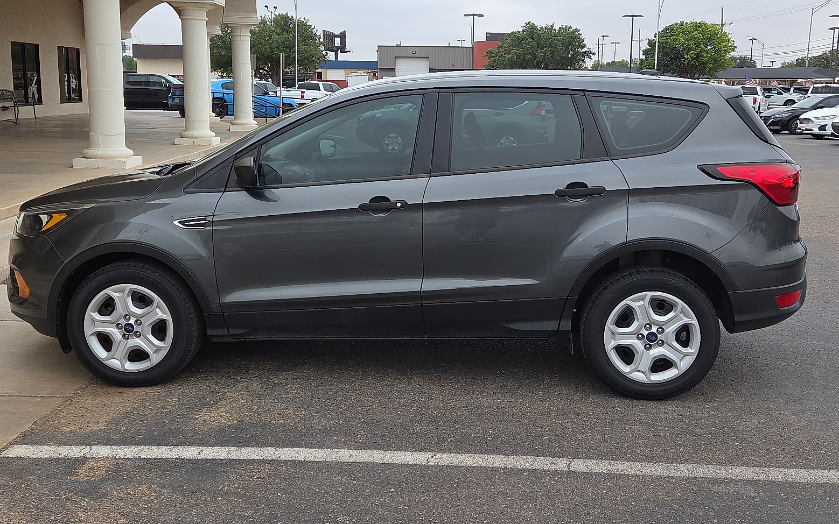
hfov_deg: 52.7
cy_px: 223
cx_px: 422
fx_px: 846
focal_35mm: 37
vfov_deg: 34.4
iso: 76
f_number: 1.8
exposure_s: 1/1250
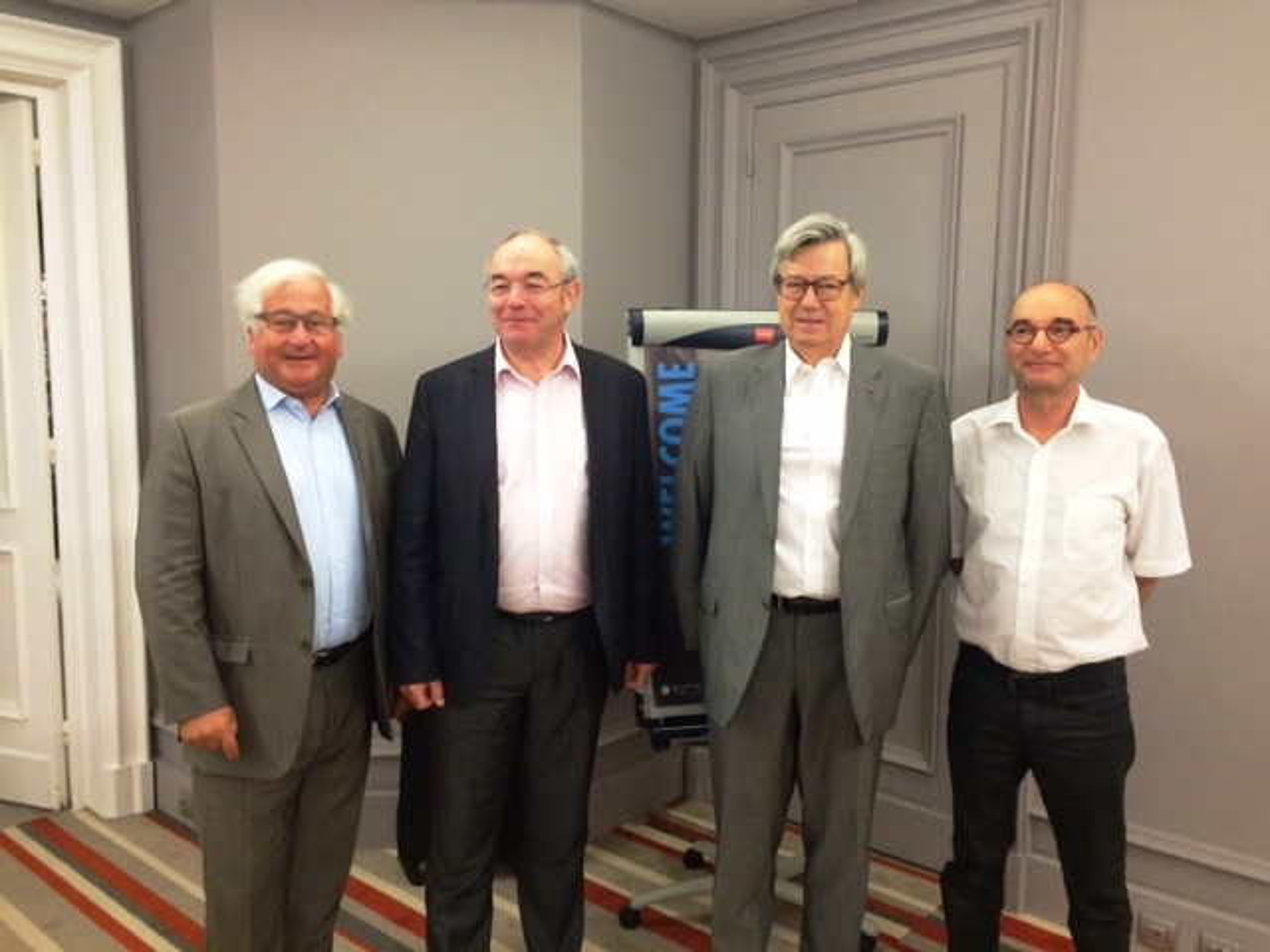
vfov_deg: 48.2
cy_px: 476
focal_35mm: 29
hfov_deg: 61.7
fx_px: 1064
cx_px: 635
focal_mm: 4.15
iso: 160
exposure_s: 1/33
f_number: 2.2
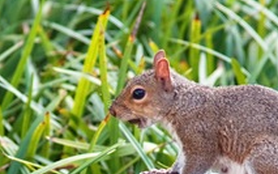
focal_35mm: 734
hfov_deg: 2.9
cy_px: 204
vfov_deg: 1.8
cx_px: 115
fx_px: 5560
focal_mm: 120
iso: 280
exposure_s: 1/250
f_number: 4
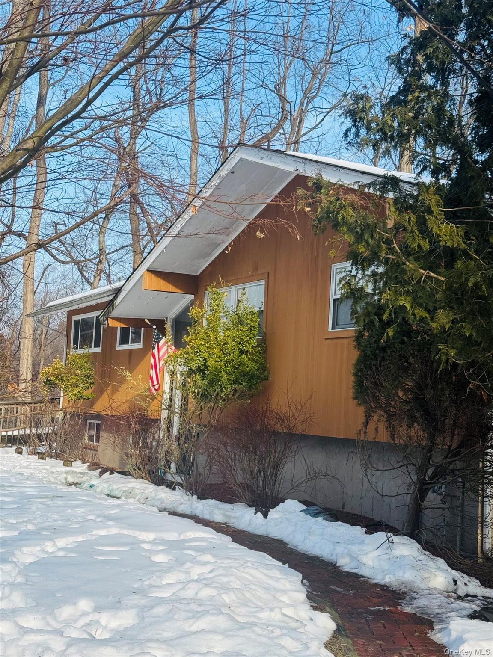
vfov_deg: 39.7
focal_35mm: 48
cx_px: 246
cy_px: 328
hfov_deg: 30.3
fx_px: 911
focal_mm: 6.76
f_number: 1.78
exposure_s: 1/1724
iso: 64
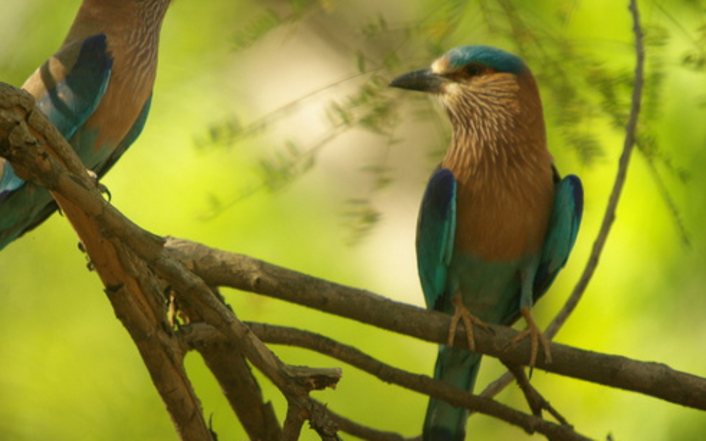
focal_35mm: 997
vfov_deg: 1.3
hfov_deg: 2.1
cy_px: 218
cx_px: 265
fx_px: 19185
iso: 400
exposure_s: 1/180
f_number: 6.7
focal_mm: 500
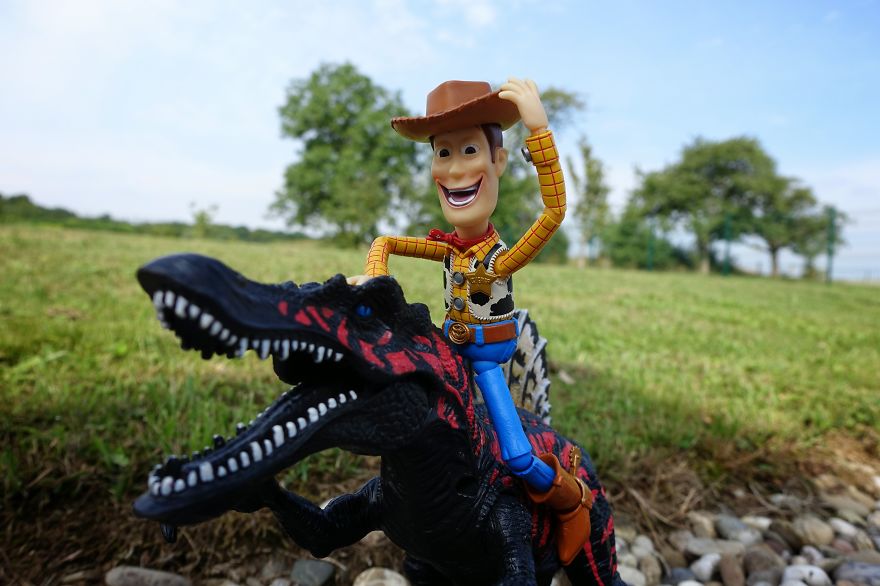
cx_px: 440
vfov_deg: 53.1
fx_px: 586
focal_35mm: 24
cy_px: 293
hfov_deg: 73.8
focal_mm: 8.85
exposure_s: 1/500
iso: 125
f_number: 4
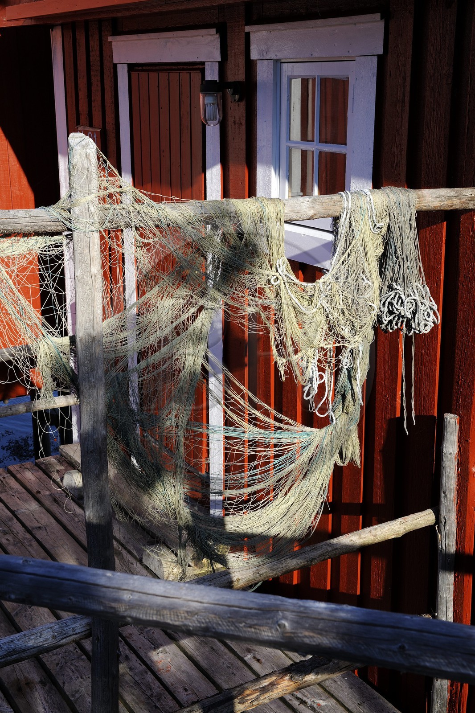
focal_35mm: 48
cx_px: 238
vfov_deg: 41.1
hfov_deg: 28.1
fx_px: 950
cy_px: 356
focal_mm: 48
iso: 200
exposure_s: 1/160
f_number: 13
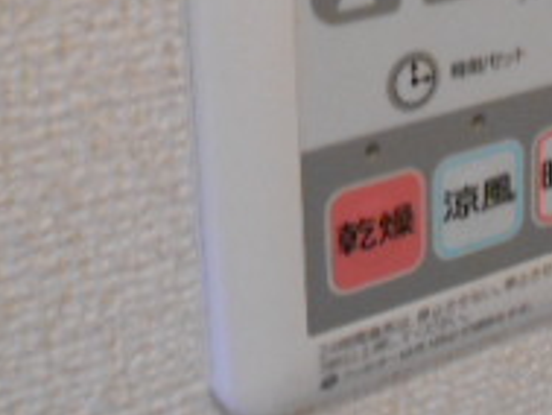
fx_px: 1404
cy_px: 0
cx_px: 482
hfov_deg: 21.8
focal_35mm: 88
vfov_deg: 16.5
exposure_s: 1/25
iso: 400
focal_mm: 4.6
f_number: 3.2
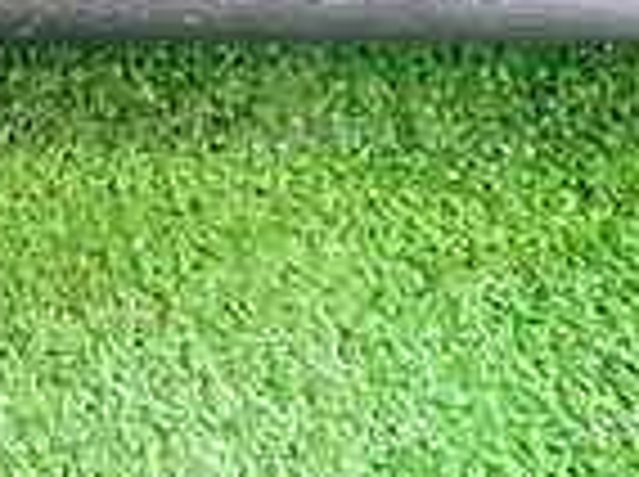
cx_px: -302
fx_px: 2340
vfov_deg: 11.0
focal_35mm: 127
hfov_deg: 14.6
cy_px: -315
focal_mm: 5.4
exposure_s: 1/30
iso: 500
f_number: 2.3
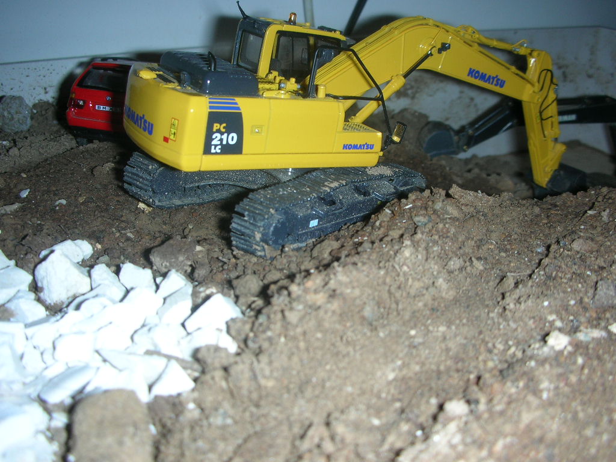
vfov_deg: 40.7
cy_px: 231
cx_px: 308
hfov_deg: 52.6
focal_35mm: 35
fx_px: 623
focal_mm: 5.8
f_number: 3
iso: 50
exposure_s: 1/60.1
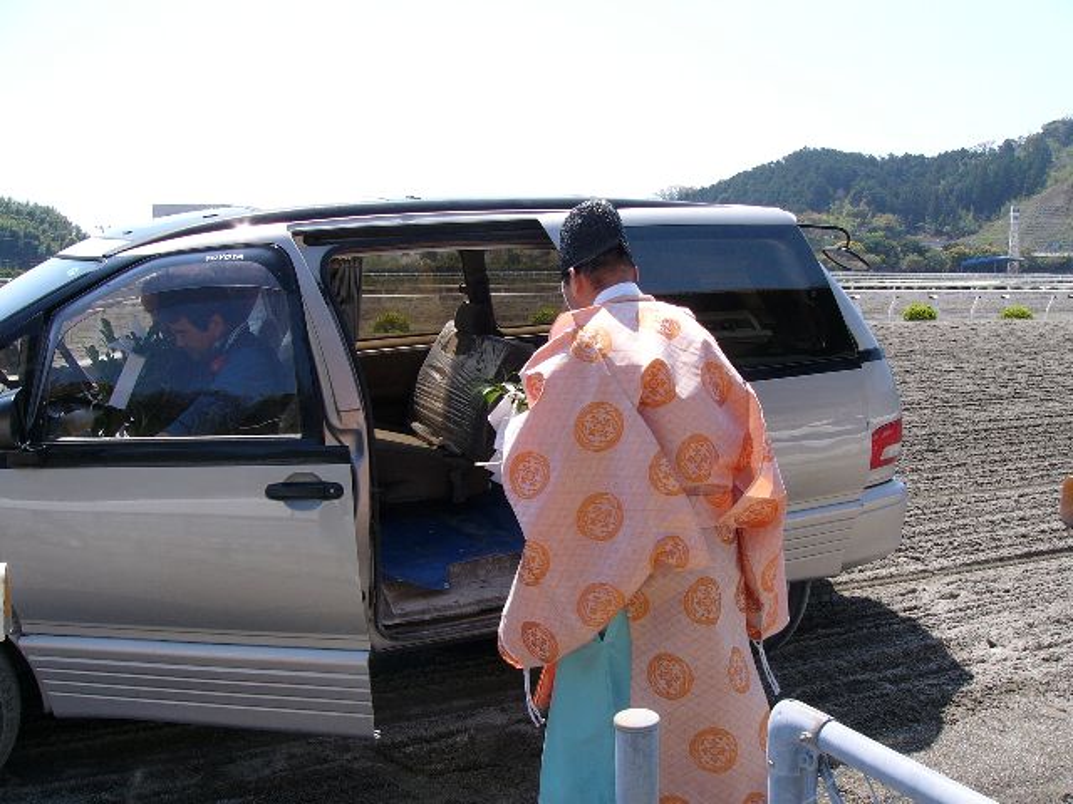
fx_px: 1116
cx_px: 536
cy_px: 402
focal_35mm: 36
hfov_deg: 51.4
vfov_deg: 39.7
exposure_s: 1/200
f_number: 4
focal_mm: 6
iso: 50
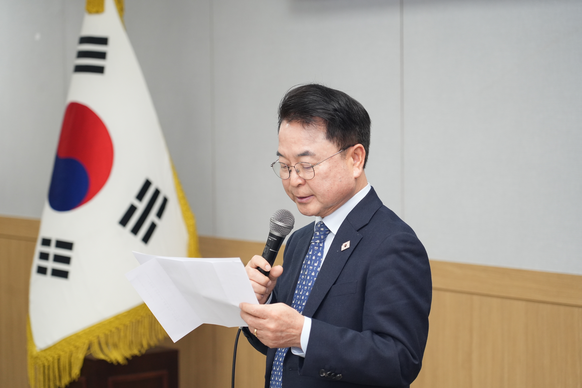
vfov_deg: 13.0
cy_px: 194
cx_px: 291
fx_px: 1697
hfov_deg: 19.5
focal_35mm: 105
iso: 2000
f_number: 4
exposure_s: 1/250
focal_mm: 105
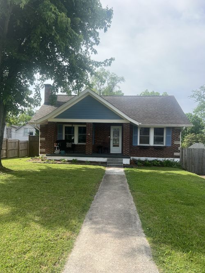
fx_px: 205
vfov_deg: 67.3
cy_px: 136
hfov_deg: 53.0
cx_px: 102
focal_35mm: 26
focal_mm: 5.7
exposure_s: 1/1597
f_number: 1.5
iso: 50
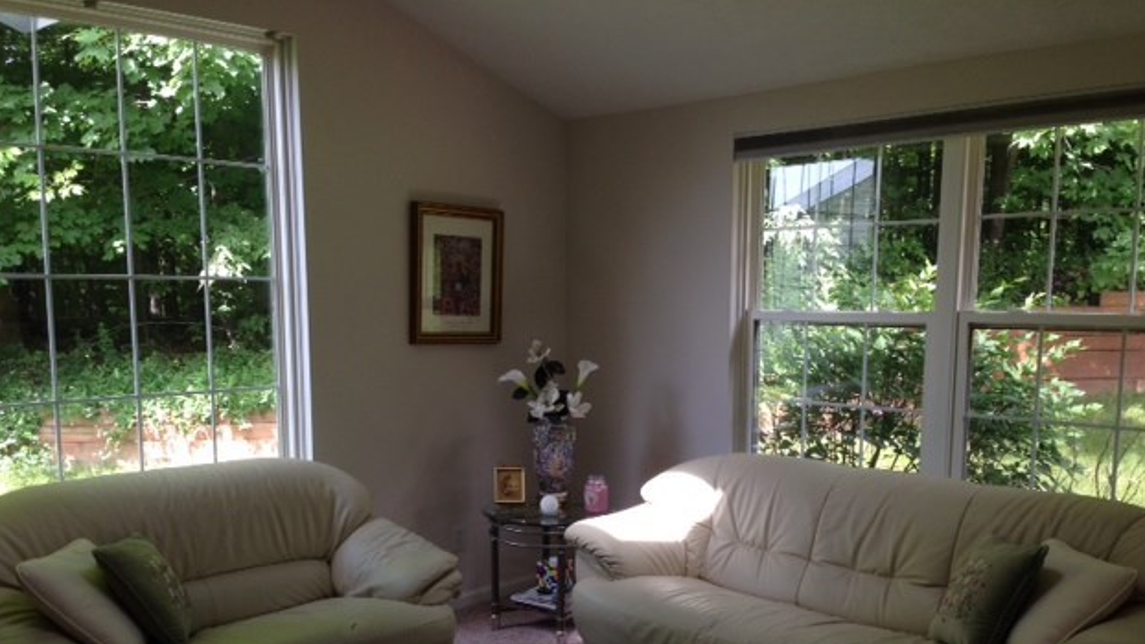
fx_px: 1123
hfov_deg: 54.0
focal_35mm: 37
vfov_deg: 31.7
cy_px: 434
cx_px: 565
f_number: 2.4
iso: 64
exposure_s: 1/120
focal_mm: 4.12
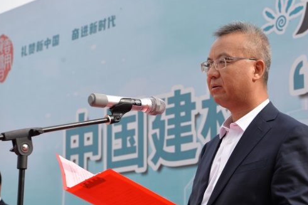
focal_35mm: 107
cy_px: 141
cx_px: 231
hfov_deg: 19.0
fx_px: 915
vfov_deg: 12.8
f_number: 7.1
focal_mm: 70
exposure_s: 1/200
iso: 100
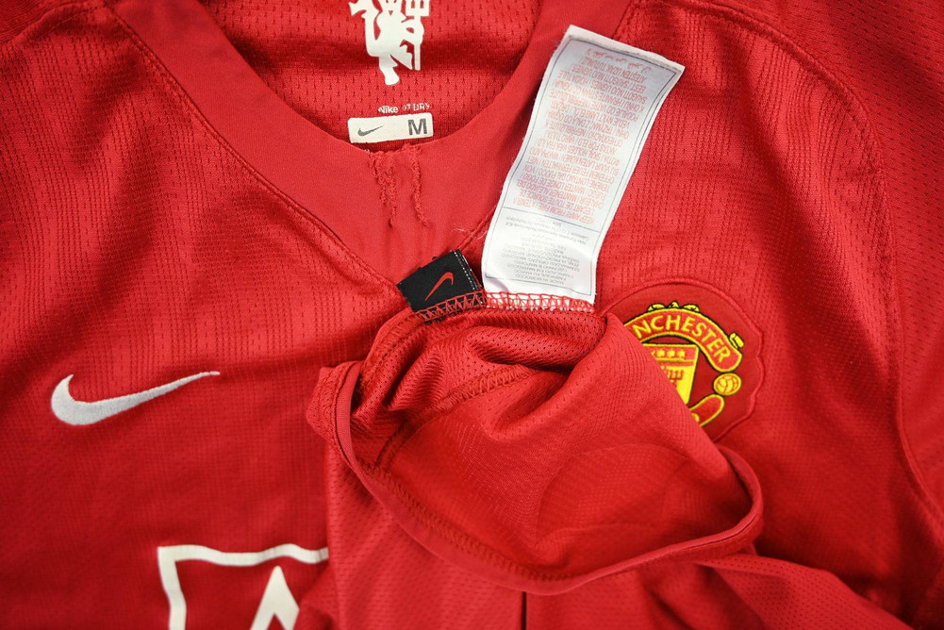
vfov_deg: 50.4
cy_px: 315
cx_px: 472
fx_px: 669
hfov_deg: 70.4
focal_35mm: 26
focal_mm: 25.5
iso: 200
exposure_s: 1/125
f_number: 4.8
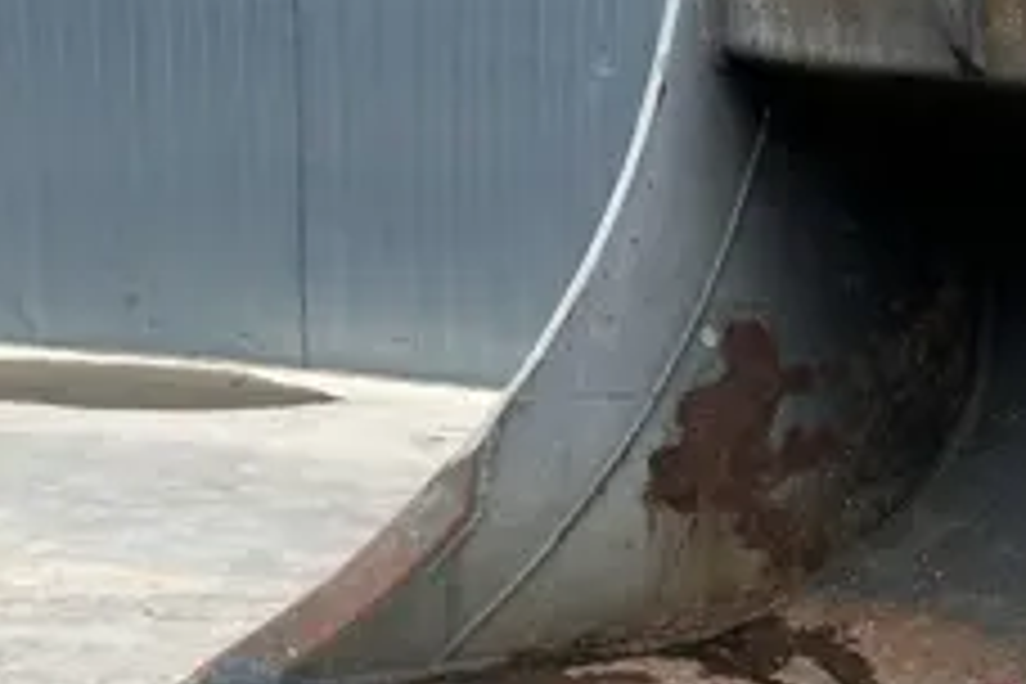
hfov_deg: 26.0
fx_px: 2166
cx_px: 878
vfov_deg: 17.7
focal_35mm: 76
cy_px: 621
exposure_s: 1/121
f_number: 1.5
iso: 80
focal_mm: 5.7
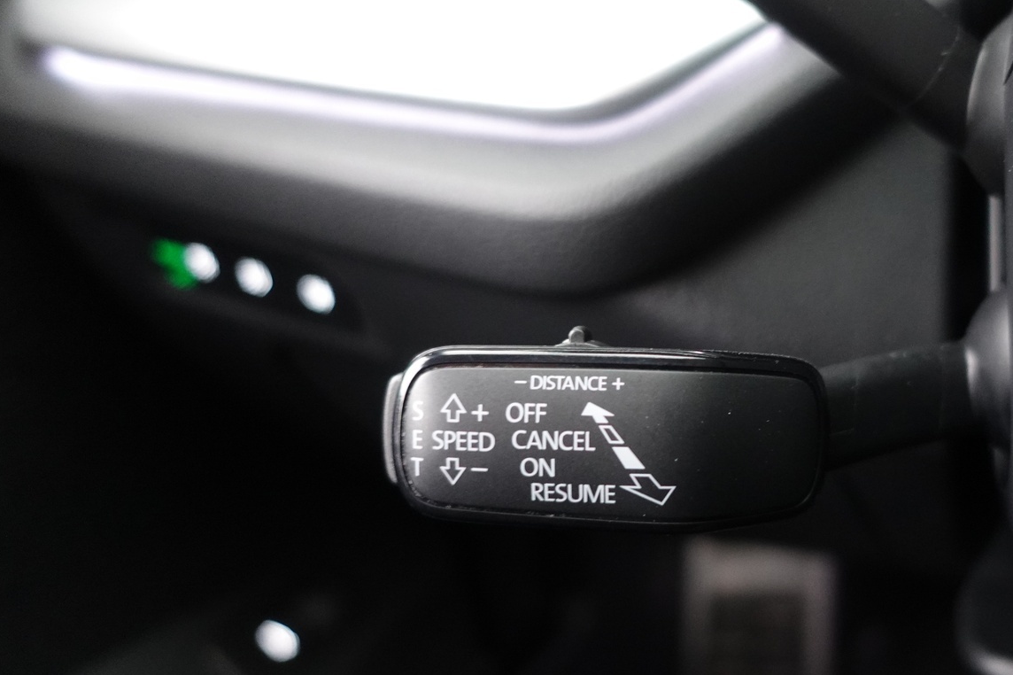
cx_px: 654
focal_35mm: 34
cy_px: 364
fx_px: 956
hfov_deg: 54.9
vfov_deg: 38.8
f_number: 1.8
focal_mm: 9.4
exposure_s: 1/8
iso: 1600
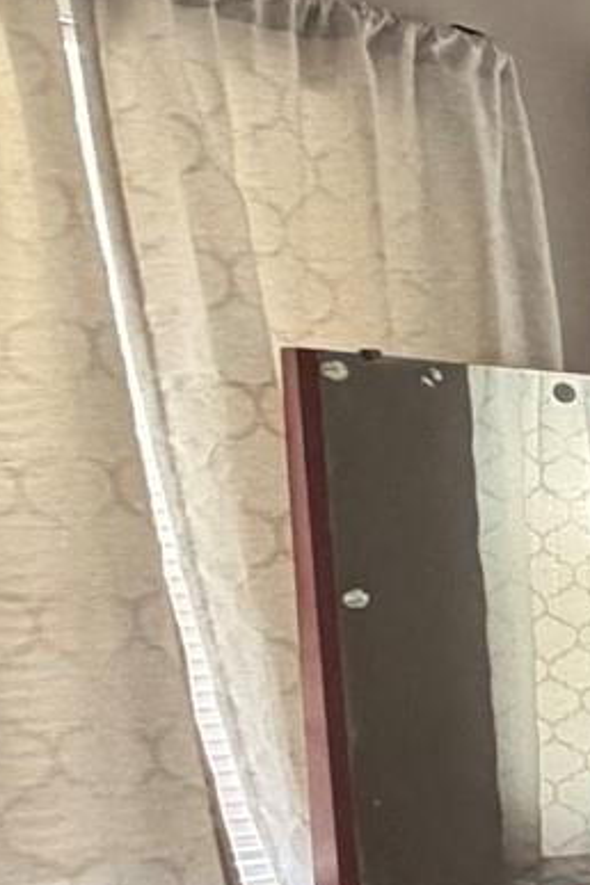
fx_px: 1893
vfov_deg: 25.7
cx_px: 1903
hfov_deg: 10.4
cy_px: 755
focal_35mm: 77
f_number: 2.2
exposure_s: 1/121
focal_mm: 2.22
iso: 320
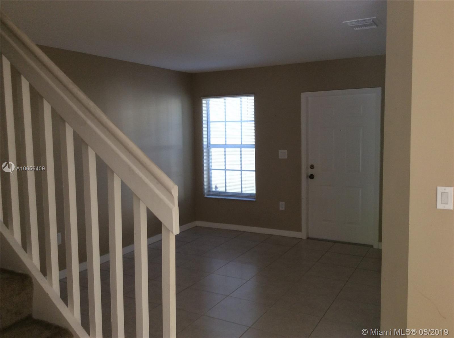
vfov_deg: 44.0
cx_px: 227
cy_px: 169
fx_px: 419
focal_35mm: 32
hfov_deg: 56.9
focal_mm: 3.3
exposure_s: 1/24
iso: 64
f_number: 2.4
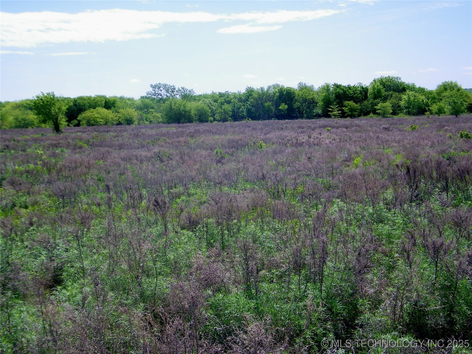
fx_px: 600
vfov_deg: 32.9
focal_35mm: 44
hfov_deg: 42.9
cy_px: 177
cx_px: 236
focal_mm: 7.9
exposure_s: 1/250
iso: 80
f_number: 7.8
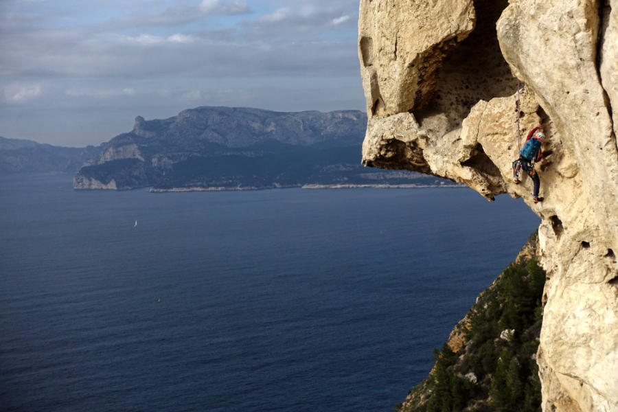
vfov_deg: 19.5
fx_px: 1202
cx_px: 309
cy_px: 206
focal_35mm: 70
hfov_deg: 28.8
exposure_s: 1/1250
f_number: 6.3
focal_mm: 25.6
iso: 200
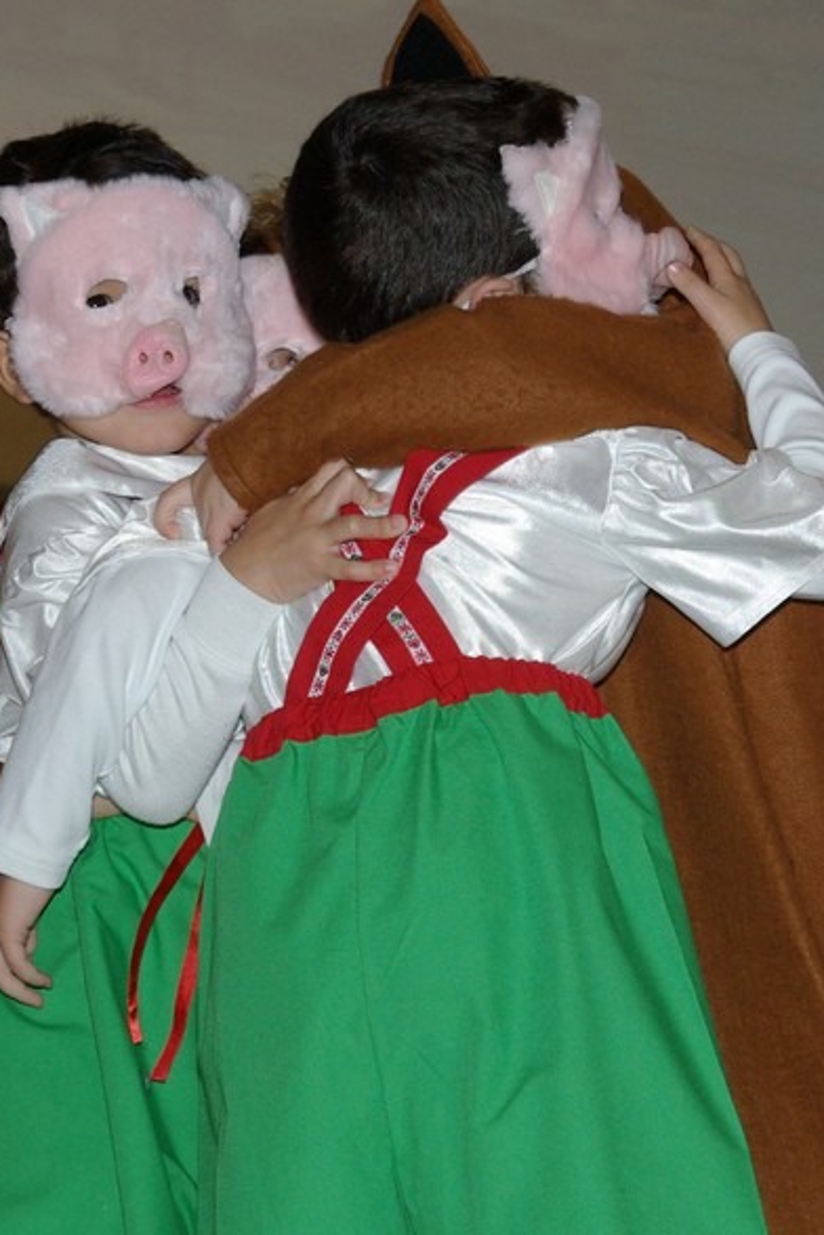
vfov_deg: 13.9
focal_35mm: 147
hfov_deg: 9.3
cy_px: 724
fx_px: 5050
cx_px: 557
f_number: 6.7
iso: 400
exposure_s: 1/60
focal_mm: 45
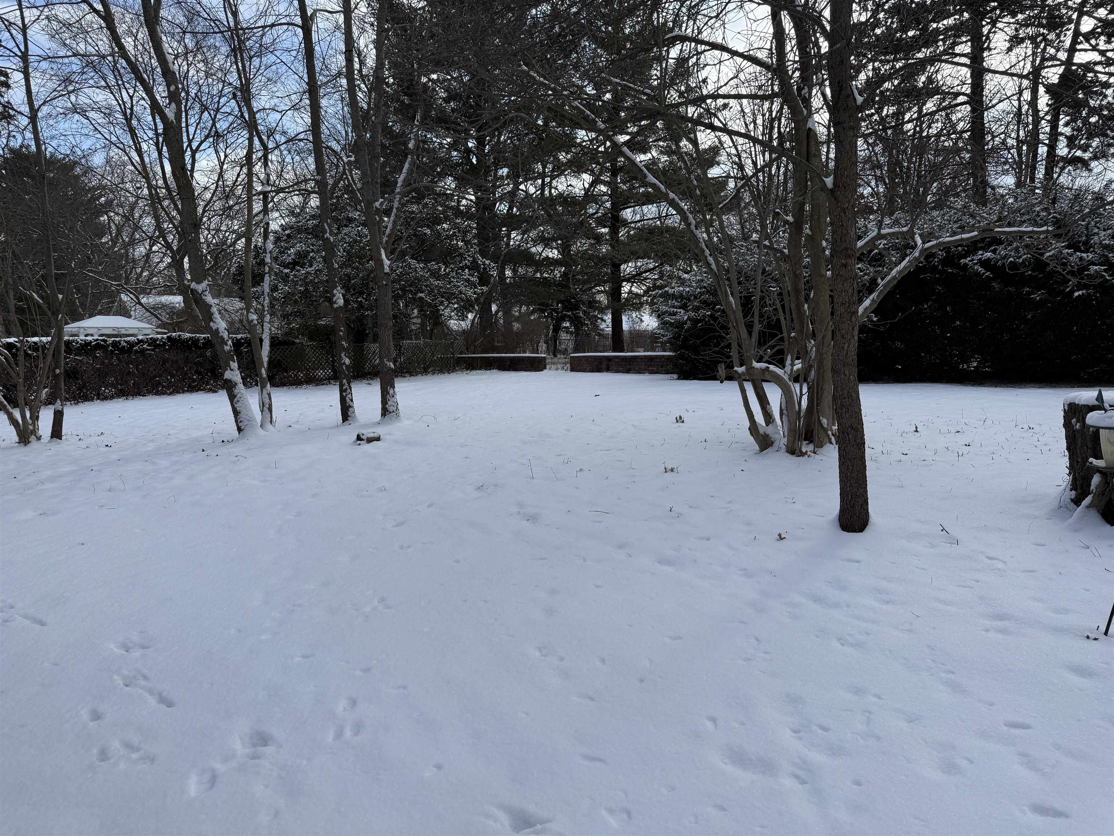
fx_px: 772
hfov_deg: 71.6
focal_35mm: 24
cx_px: 557
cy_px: 418
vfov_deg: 56.8
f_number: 1.78
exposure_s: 1/5714
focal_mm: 6.76
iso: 80
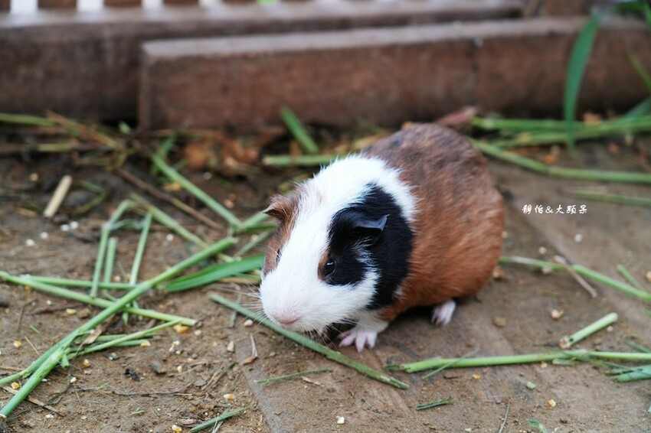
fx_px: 1211
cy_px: 216
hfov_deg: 30.1
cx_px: 326
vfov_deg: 20.3
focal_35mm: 67
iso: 1250
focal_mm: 67
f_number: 4
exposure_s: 1/80
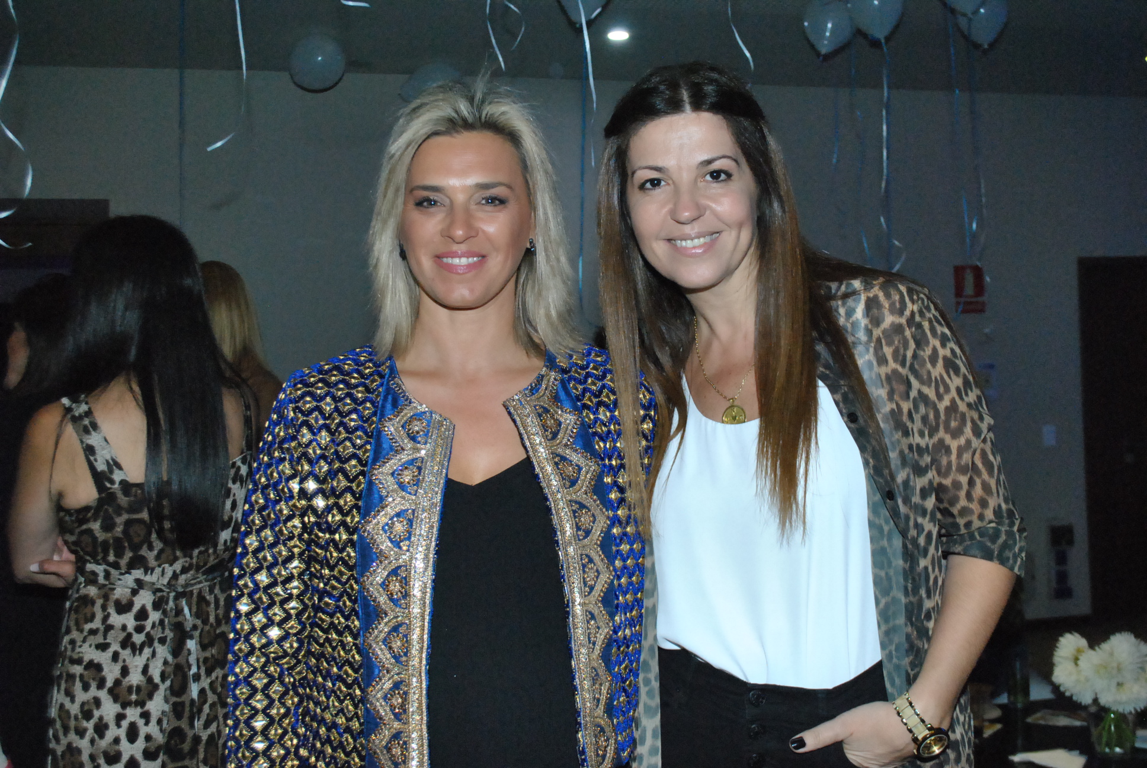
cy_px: 384
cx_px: 574
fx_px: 1340
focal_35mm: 42
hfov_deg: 46.3
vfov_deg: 32.0
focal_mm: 28
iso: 1600
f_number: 5.6
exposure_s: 1/80
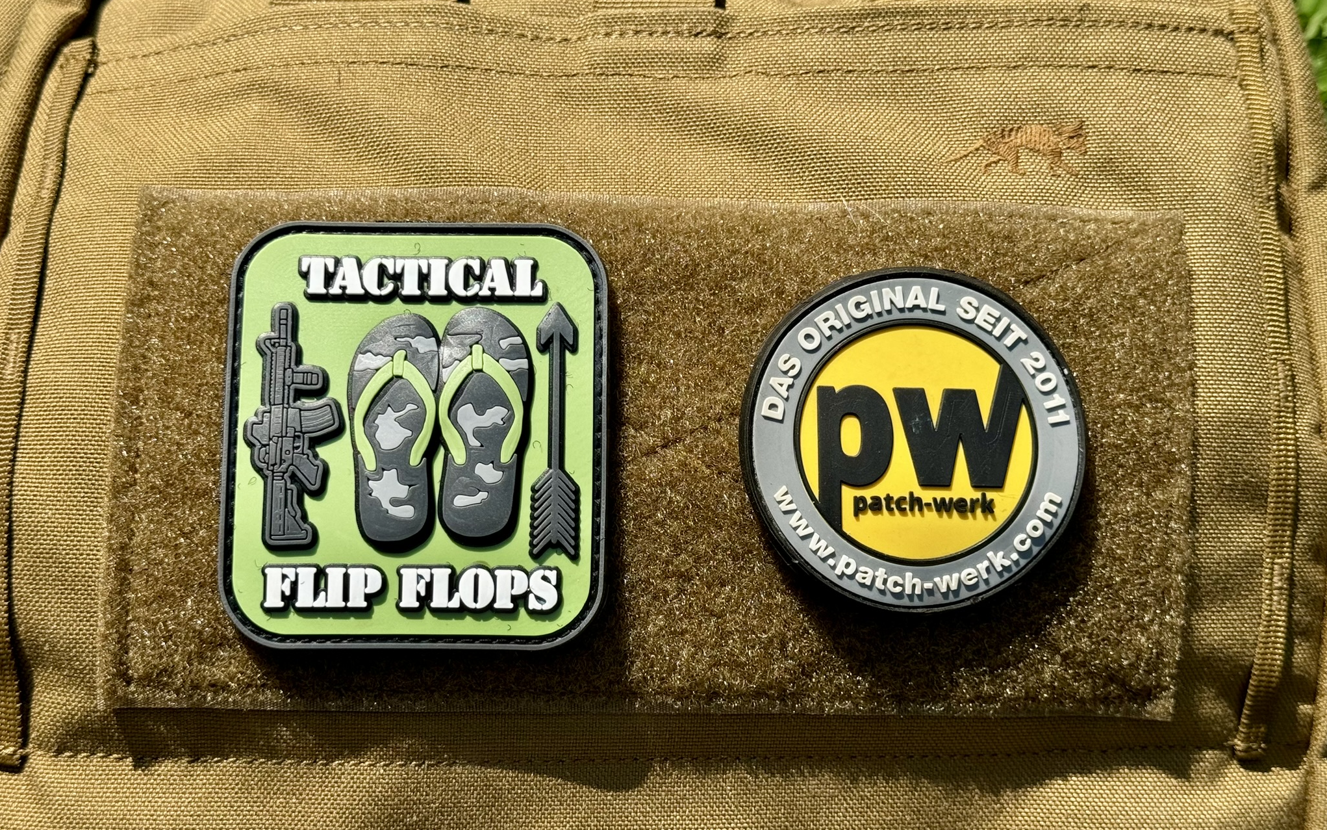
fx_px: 1844
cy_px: 441
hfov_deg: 39.6
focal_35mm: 51
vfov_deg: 25.3
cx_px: 664
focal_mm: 6.76
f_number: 1.78
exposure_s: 1/2959
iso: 64
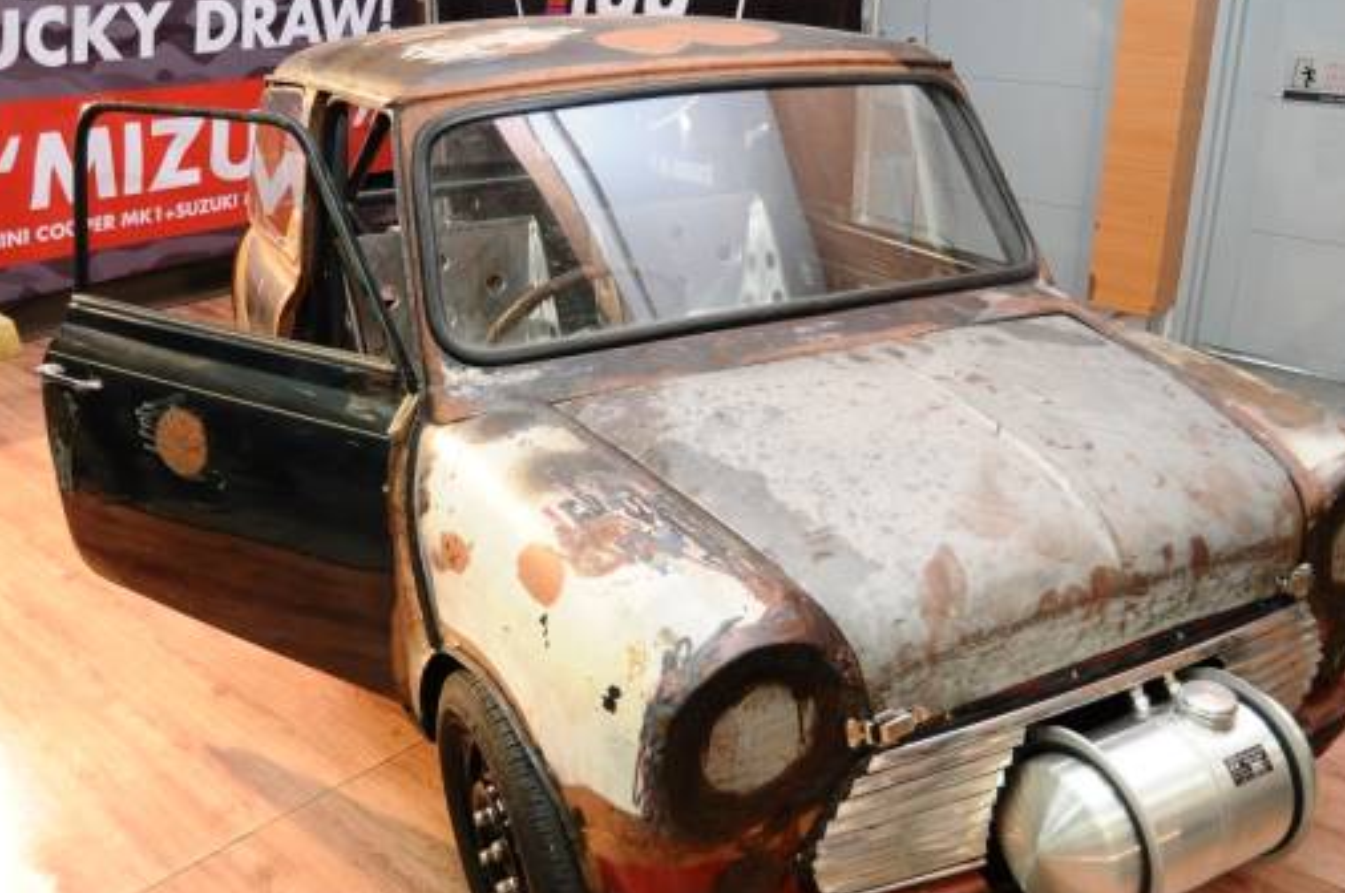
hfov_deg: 58.8
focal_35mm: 32
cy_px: 468
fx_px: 1194
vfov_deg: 41.0
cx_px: 646
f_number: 3.5
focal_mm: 18
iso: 800
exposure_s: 1/60
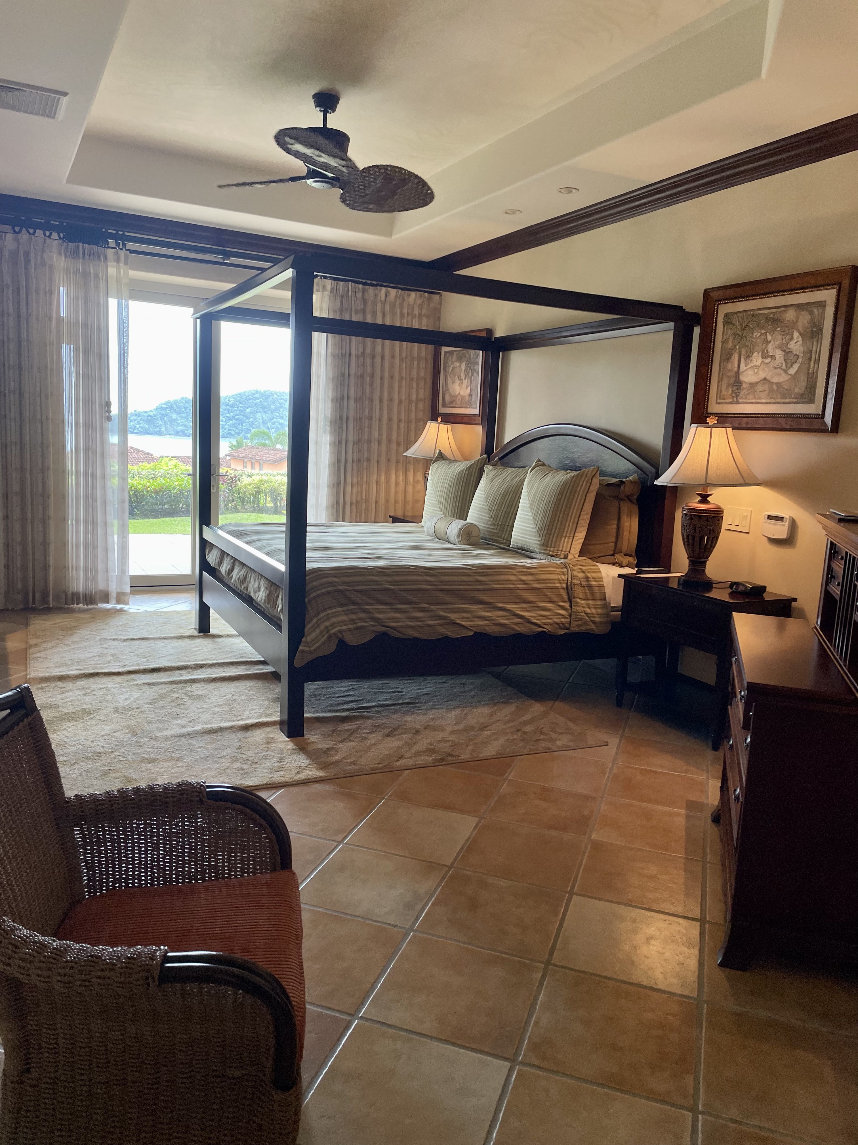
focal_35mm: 26
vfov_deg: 67.3
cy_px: 572
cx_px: 429
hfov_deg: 53.1
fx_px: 859
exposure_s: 1/120
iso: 64
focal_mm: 4.2
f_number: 1.6
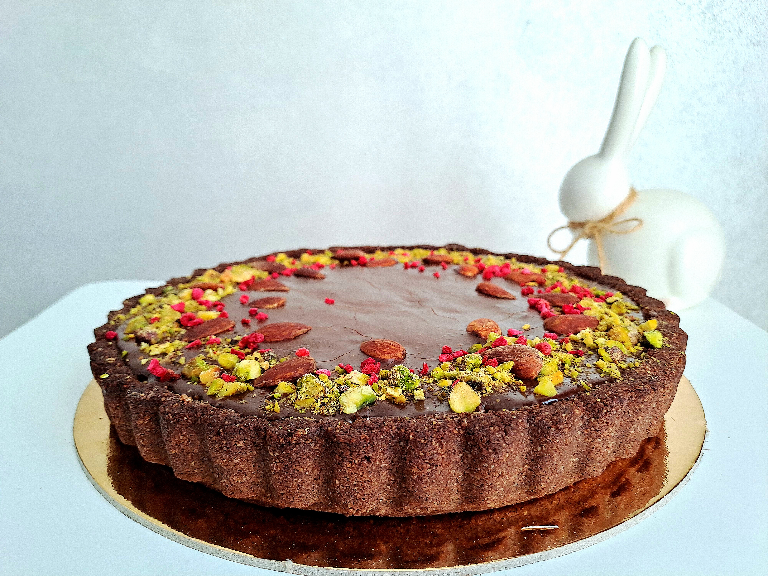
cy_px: 288
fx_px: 555
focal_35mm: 25
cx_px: 384
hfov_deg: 69.4
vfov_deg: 54.9
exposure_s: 1/100
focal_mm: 4.65
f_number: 1.8
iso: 40
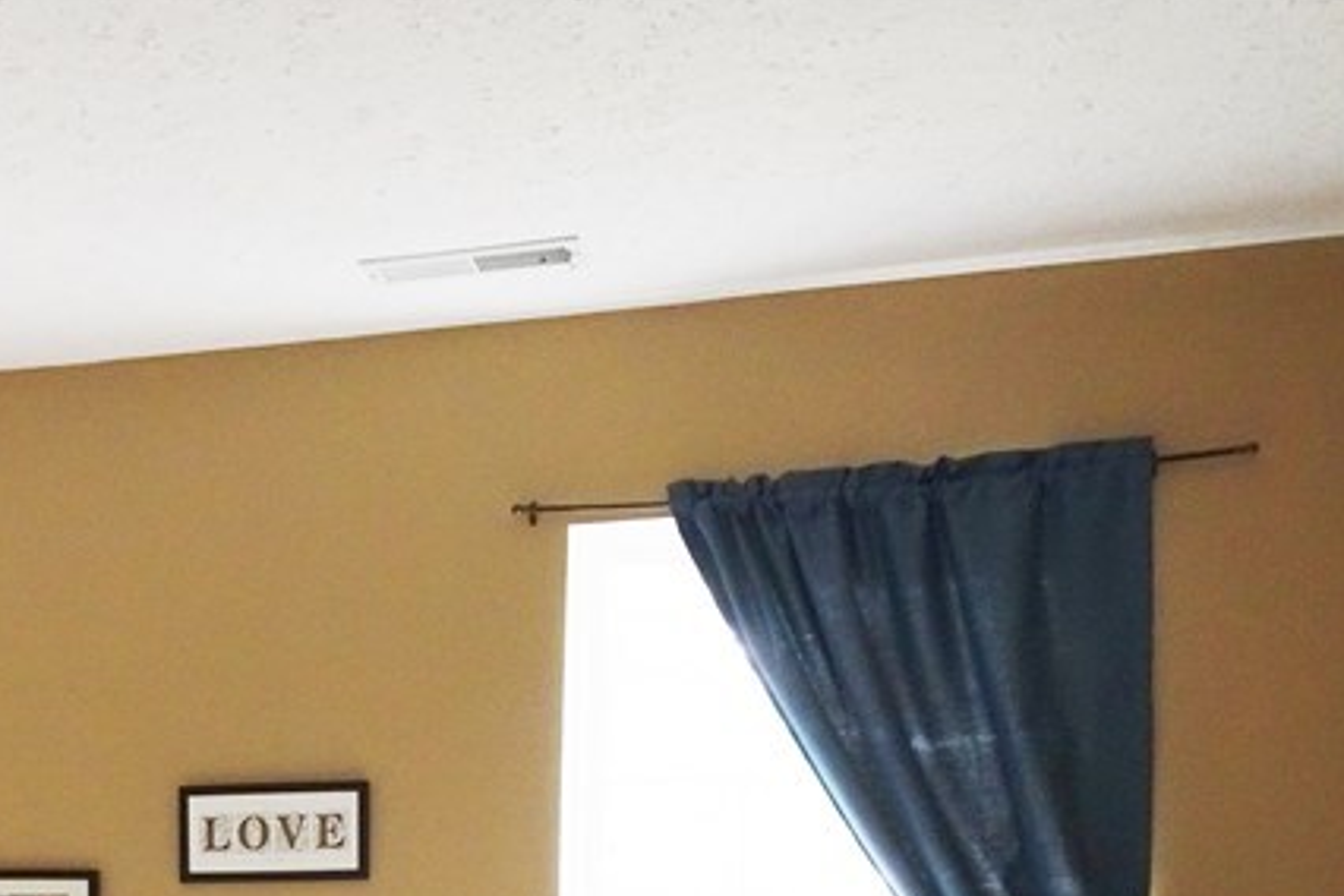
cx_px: 13
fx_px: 2240
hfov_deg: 31.1
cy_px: 1189
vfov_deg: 20.5
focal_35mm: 60
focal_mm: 4.1
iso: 100
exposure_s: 1/30
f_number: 3.5
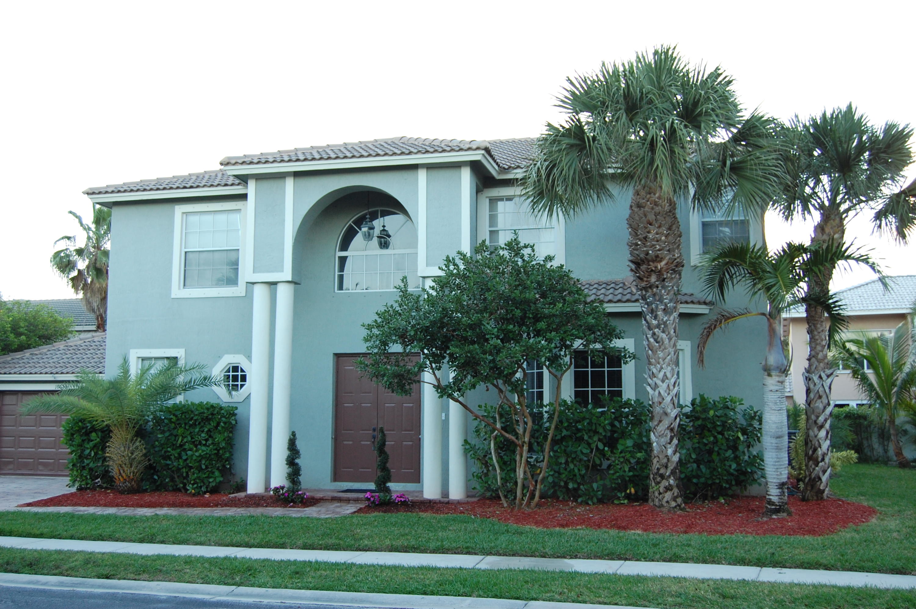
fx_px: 915
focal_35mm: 36
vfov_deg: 36.8
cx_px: 458
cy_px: 304
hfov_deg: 53.2
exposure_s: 1/100
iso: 400
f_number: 5
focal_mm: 24
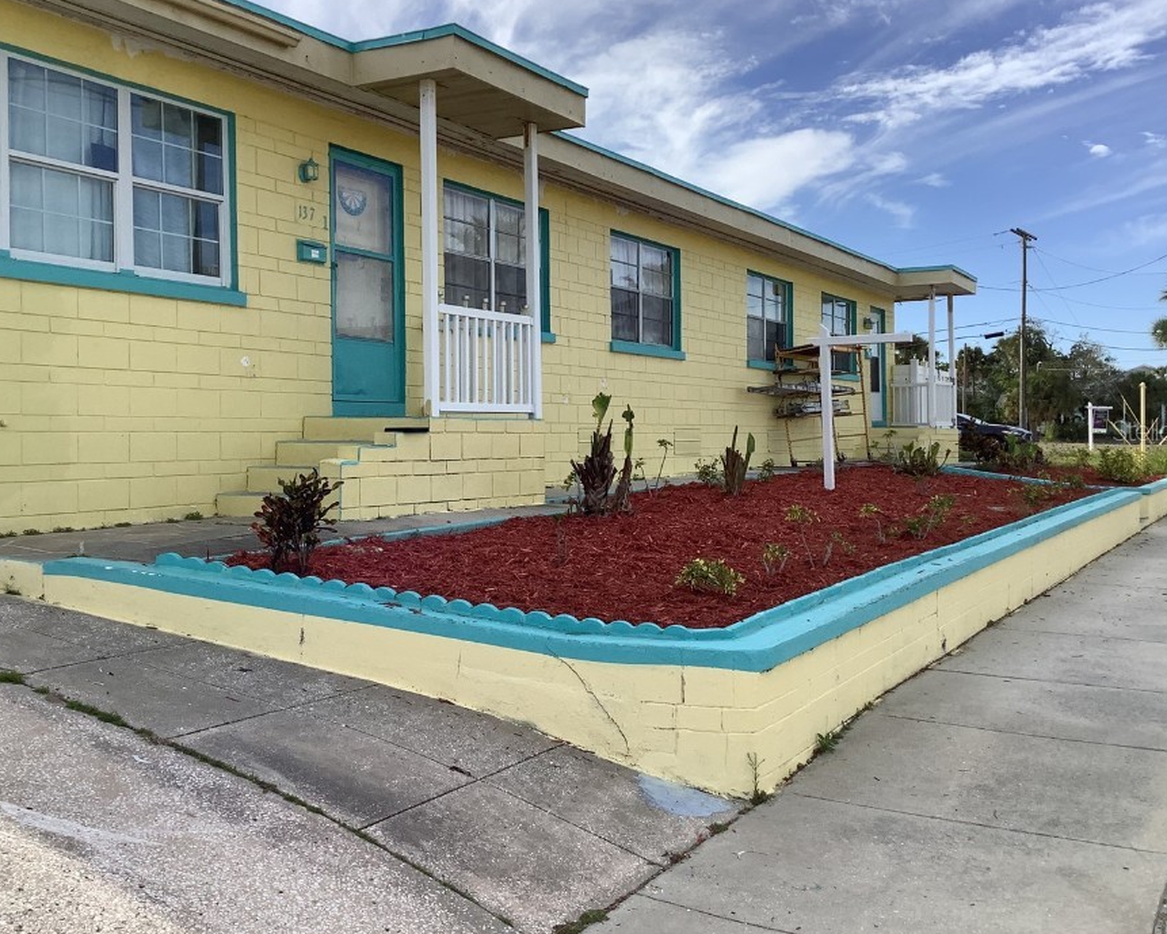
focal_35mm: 36
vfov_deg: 41.1
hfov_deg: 50.2
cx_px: 546
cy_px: 430
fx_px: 1244
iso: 25
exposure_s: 1/1087
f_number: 2.4
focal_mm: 3.3
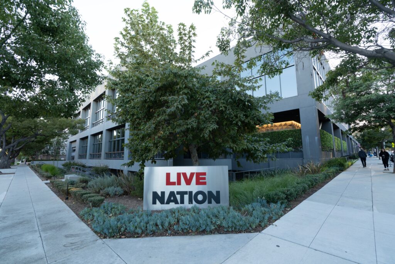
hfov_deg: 96.7
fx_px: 176
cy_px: 132
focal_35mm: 16
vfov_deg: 73.8
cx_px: 198
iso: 1000
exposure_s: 1/50
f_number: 10
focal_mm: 16
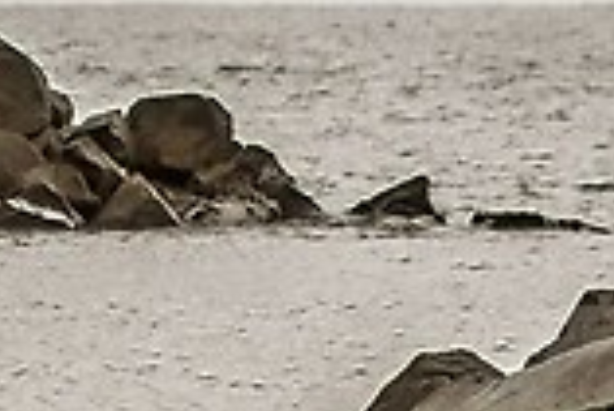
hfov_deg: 1.3
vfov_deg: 0.9
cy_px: -427
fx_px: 27331
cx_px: 90
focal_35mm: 1601
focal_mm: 140
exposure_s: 1/640
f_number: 5.6
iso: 100
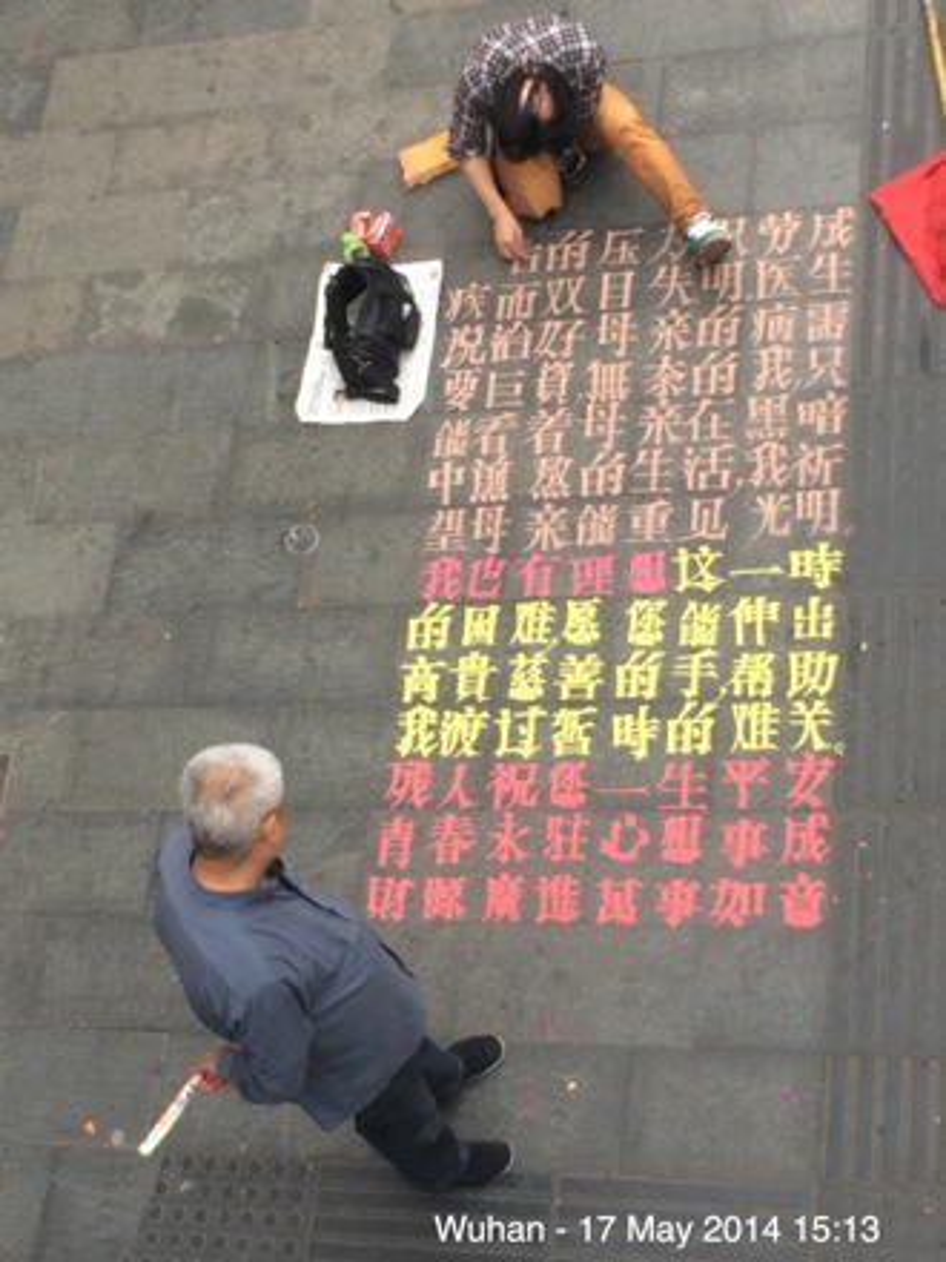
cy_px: 631
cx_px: 473
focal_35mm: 30
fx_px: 1093
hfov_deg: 46.8
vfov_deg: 60.0
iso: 40
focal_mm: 4.12
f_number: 2.2
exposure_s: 1/120
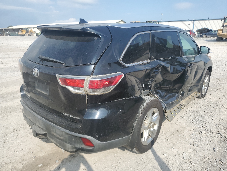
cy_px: 86
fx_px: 170
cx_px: 114
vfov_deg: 53.1
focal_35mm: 26
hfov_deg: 67.3
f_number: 1.5
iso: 50
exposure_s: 1/2000
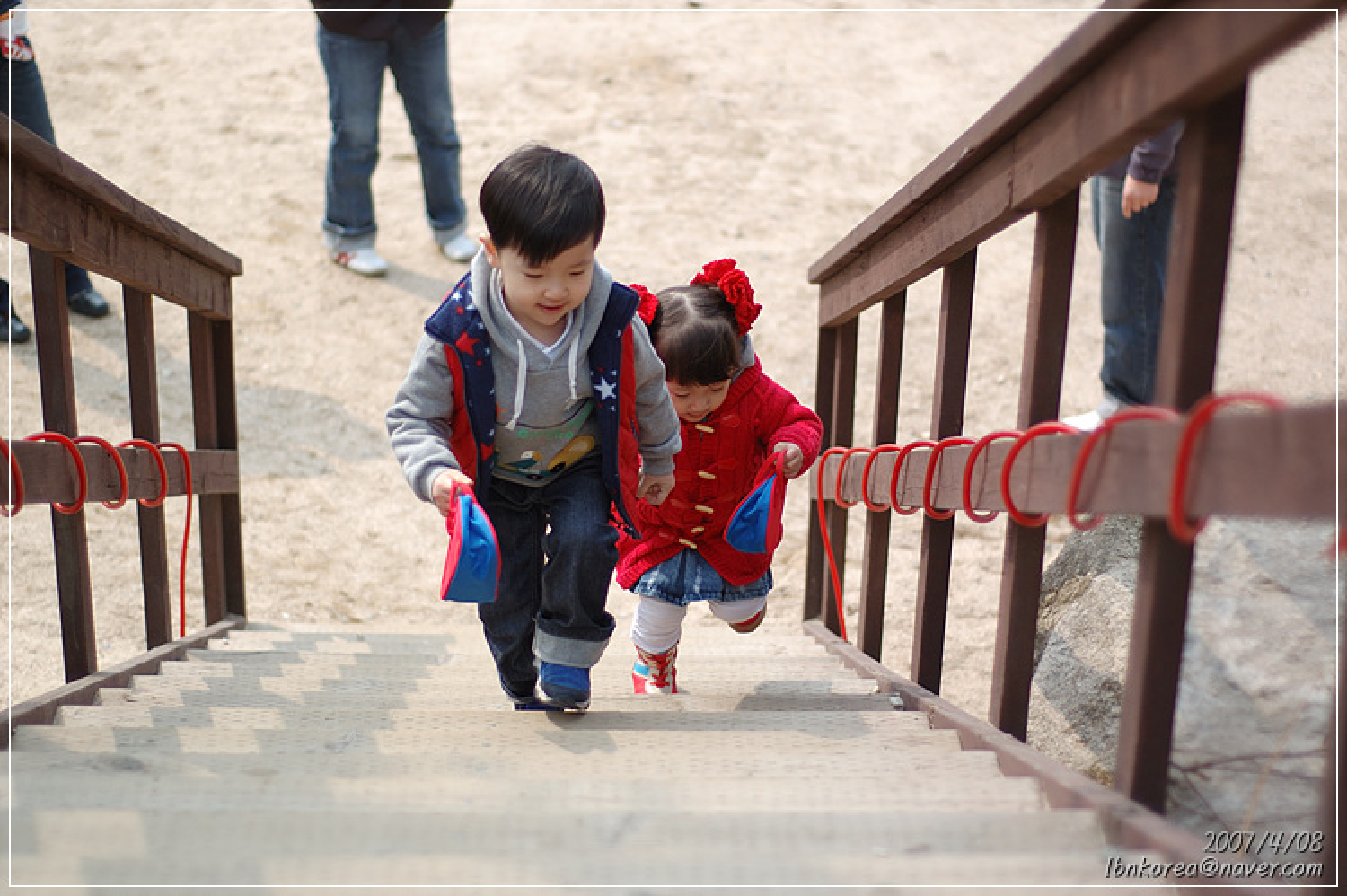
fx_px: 2804
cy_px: 448
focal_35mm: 75
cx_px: 674
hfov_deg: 27.0
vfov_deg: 18.2
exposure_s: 1/3200
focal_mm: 50
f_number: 2
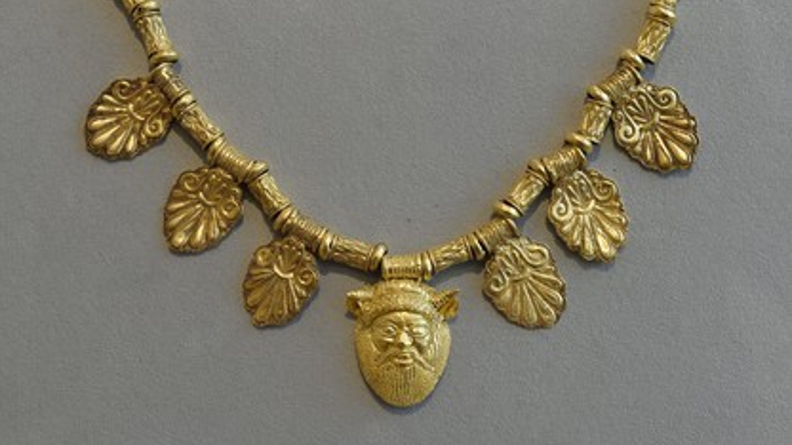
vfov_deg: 16.3
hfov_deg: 28.6
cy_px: 226
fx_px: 1554
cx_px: 394
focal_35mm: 74
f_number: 7.1
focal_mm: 70
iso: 3200
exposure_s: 1/80
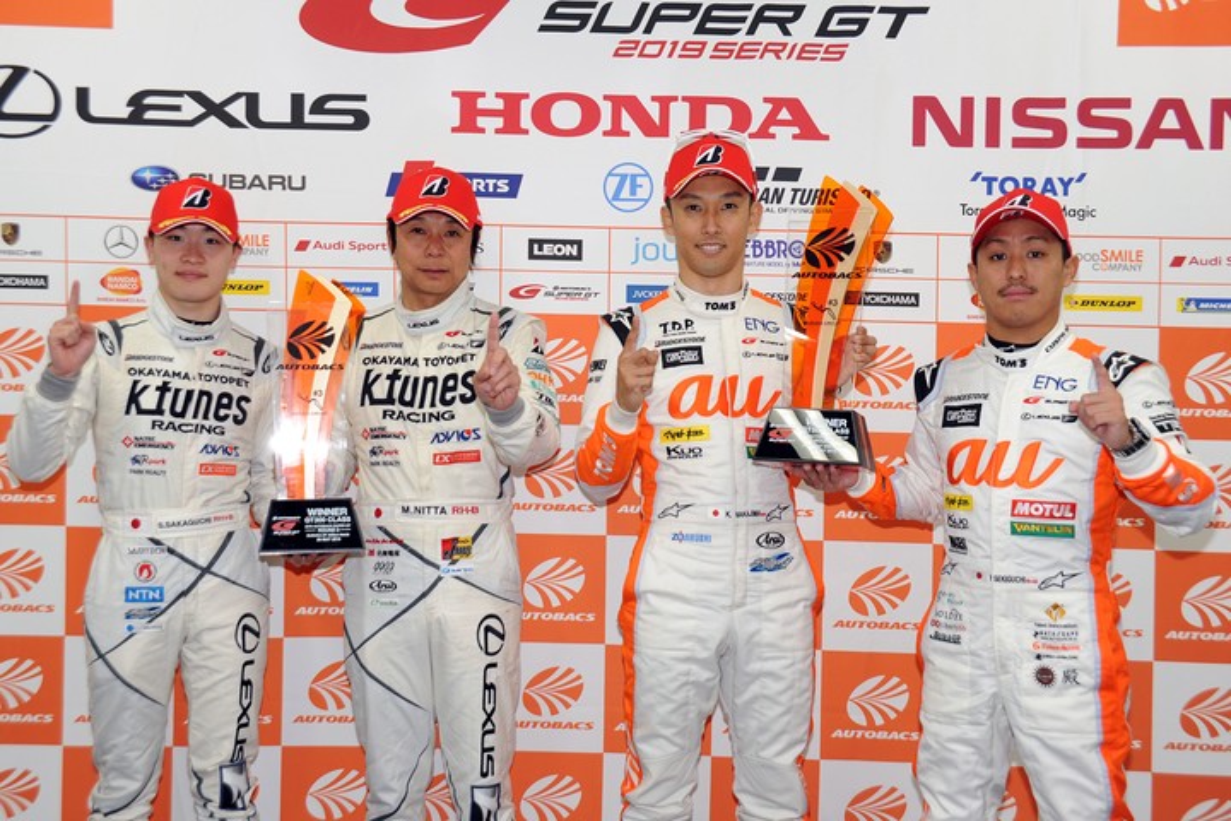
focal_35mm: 38
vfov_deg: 35.1
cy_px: 410
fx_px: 1299
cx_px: 616
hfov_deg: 50.7
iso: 400
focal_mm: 38
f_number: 5.6
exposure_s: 1/60
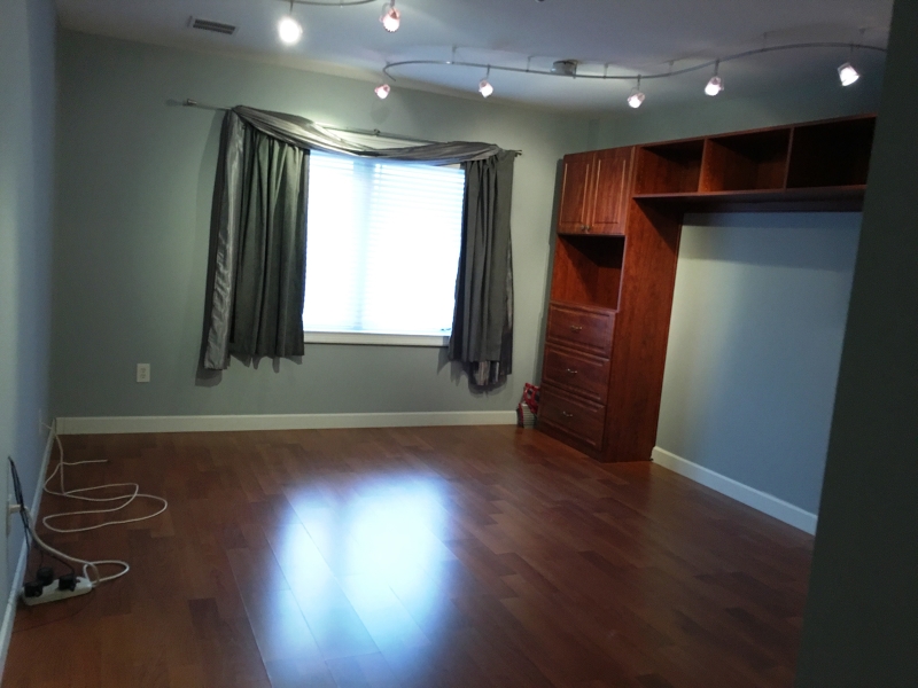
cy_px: 344
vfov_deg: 48.2
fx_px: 769
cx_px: 459
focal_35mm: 29
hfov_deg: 61.7
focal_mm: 4.15
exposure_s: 1/15
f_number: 2.2
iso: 80
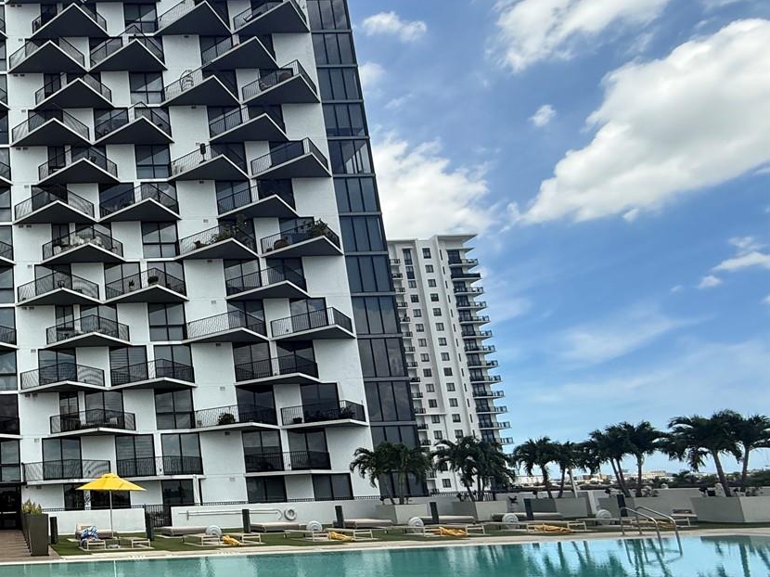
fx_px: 600
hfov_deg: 53.8
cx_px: 31
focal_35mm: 27
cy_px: 385
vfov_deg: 50.4
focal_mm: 2.22
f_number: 2.2
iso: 50
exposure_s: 1/1105
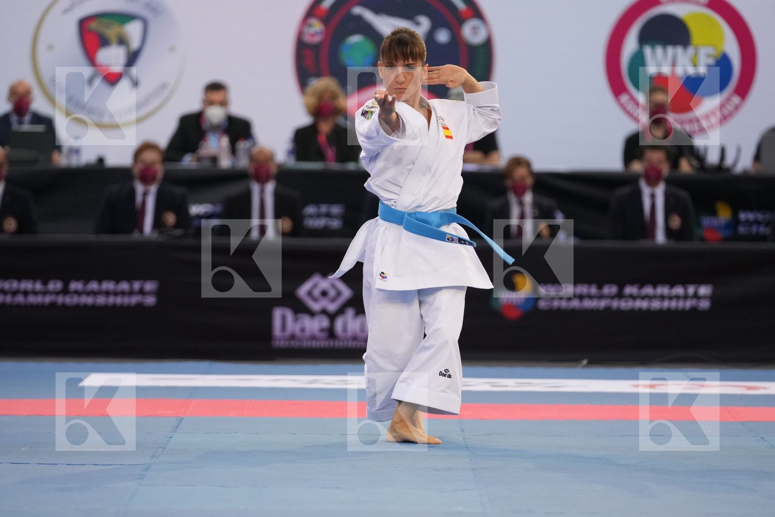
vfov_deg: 5.0
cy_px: 258
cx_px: 388
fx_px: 5877
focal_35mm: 273
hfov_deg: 7.5
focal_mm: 182
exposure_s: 1/1000
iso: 2500
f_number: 2.8
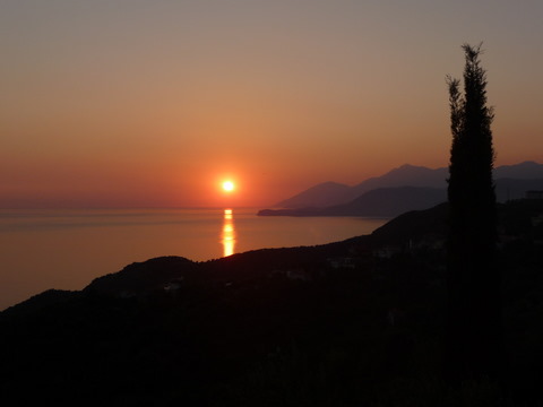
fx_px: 753
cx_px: 272
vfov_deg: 30.3
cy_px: 204
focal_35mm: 48
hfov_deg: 39.7
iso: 100
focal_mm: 8
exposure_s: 1/500
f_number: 4.2
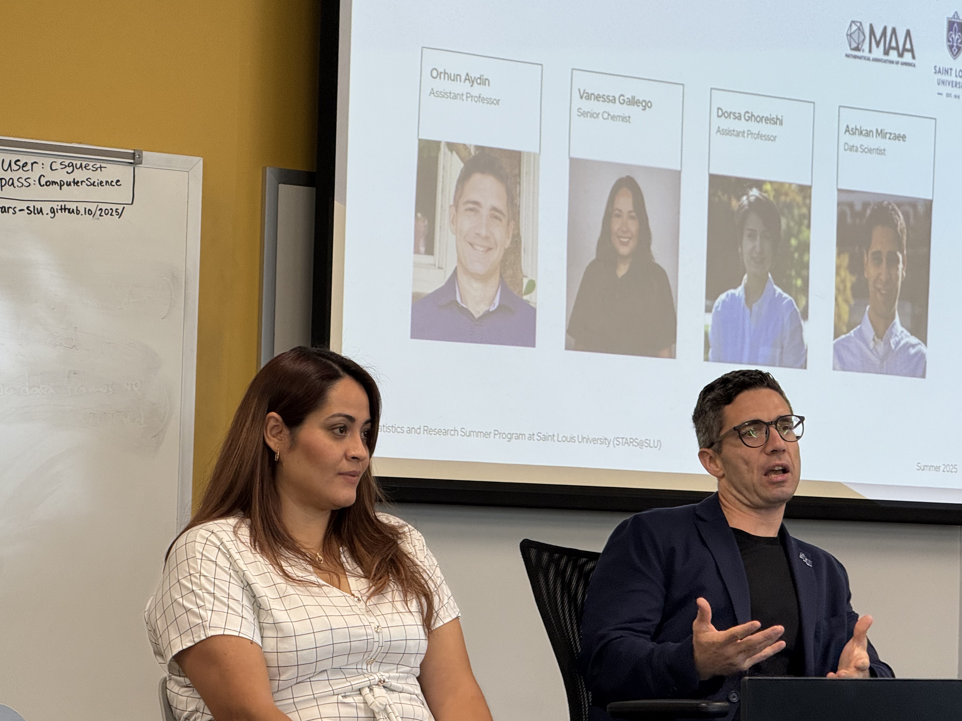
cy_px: 360
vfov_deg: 10.9
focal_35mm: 136
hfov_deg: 14.5
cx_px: 430
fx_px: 3779
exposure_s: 1/180
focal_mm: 15.66
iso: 125
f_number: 2.8
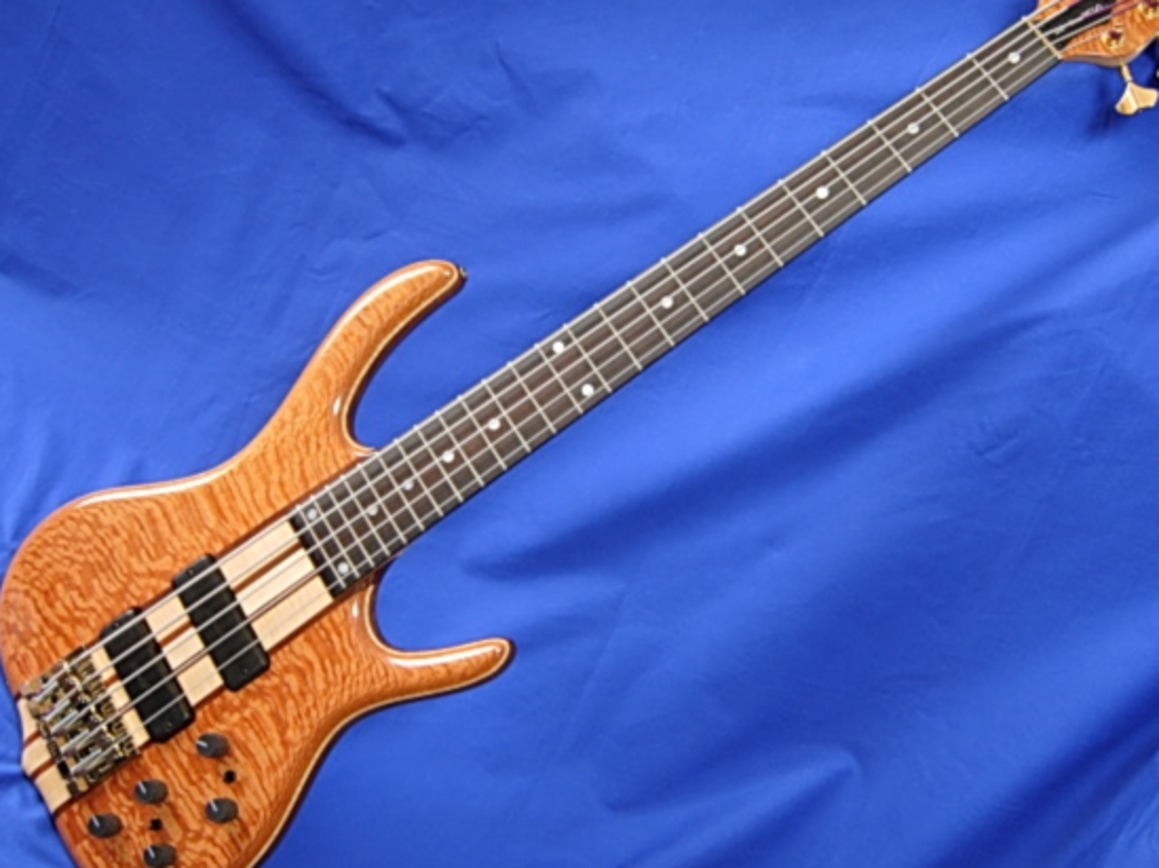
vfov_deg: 34.3
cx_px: 589
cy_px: 416
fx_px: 1405
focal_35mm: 42
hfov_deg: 44.8
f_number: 2.7
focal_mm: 7.5
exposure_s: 1/4
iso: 50
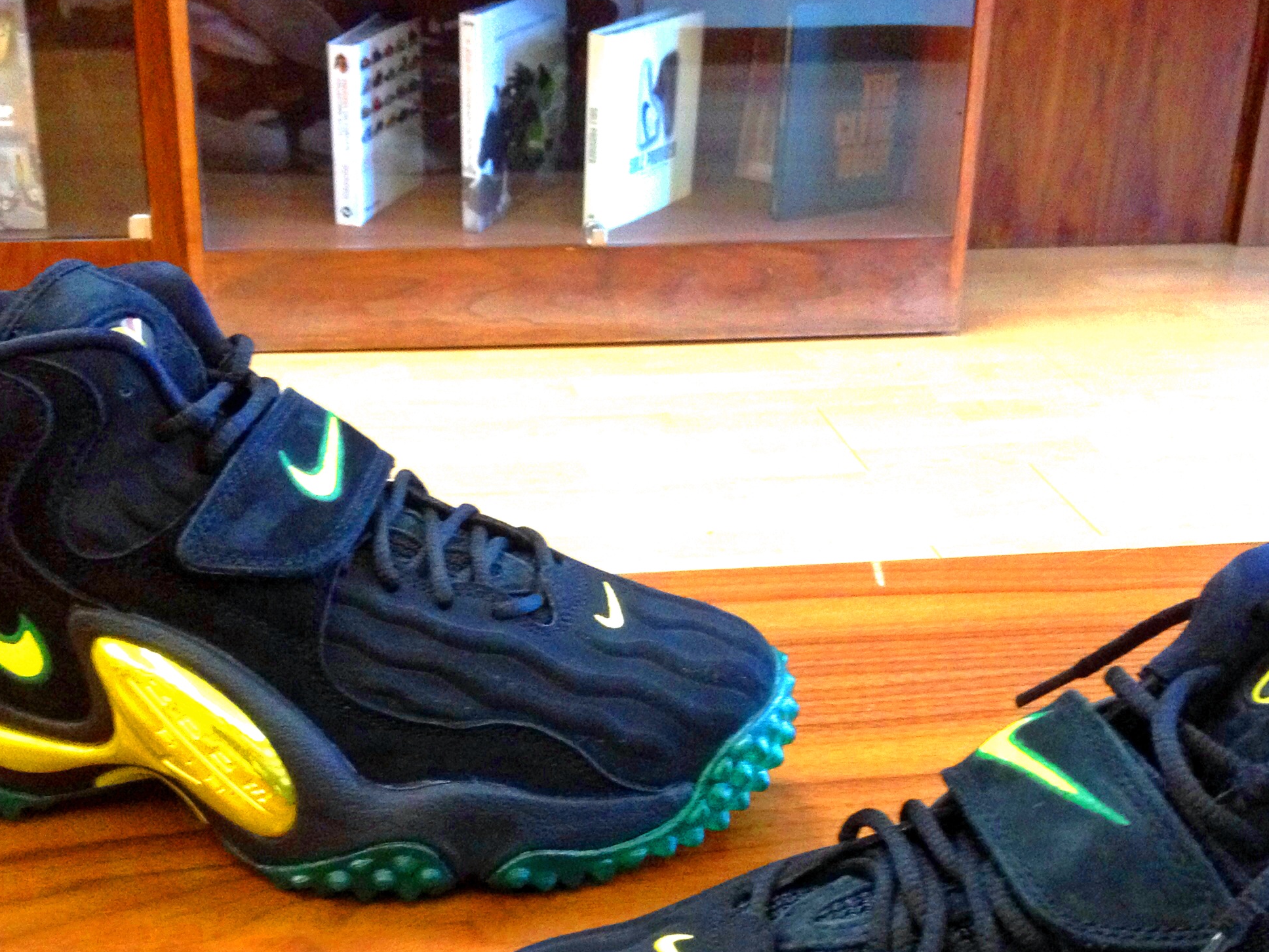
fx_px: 2163
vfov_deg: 24.5
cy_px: 741
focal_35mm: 59
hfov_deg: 32.7
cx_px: 707
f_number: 2.4
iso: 320
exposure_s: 1/20
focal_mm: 4.28
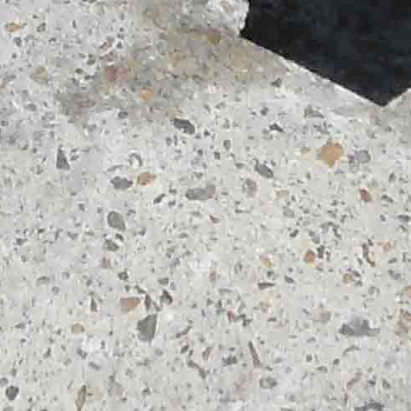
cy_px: -1097
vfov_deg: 6.4
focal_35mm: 231
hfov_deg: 7.5
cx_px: -126
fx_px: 3103
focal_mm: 4.5
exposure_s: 1/800
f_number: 3.7
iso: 80
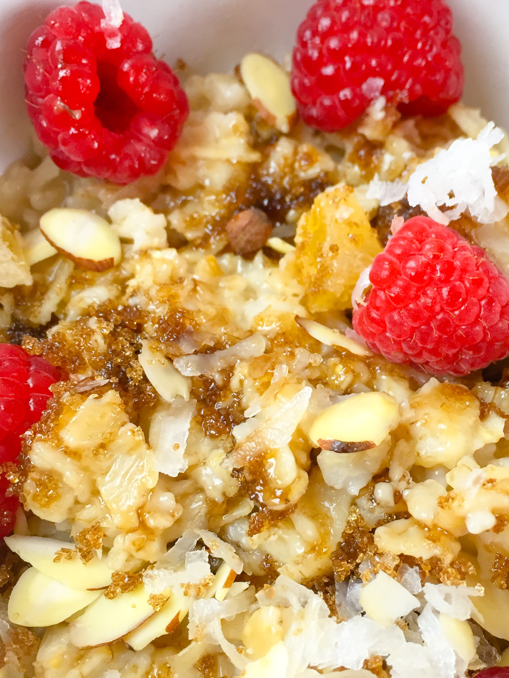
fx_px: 882
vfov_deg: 42.1
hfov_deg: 32.0
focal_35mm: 45
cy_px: 340
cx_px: 334
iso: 32
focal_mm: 4.15
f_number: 2.2
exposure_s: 1/30
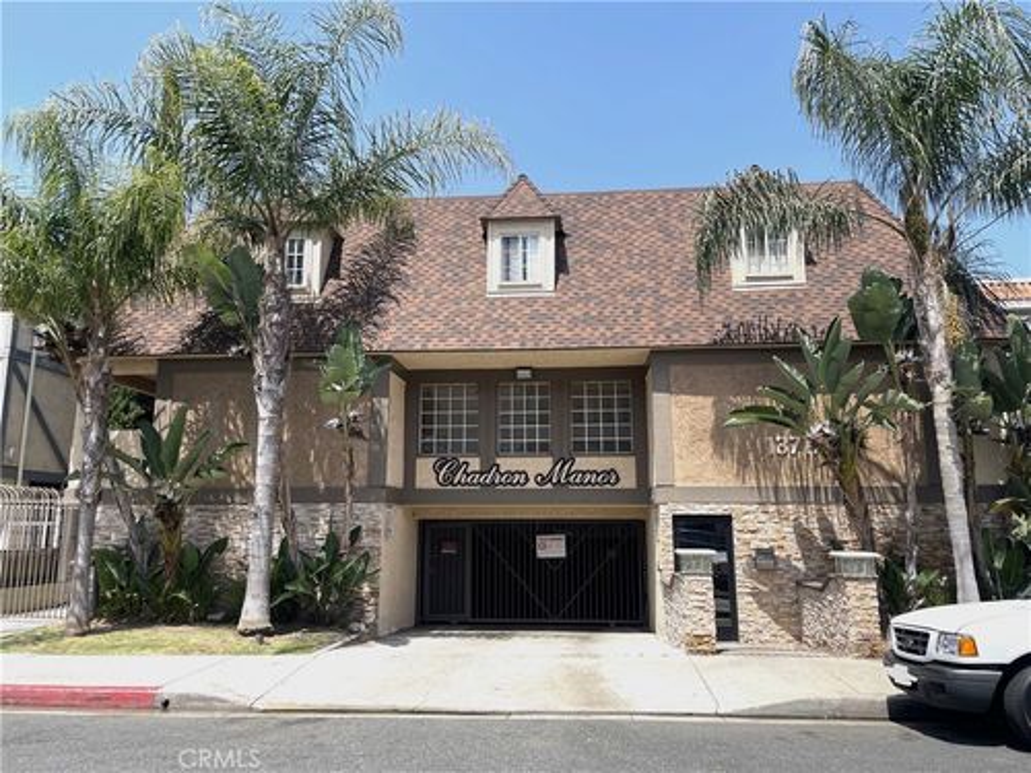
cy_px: 386
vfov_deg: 53.1
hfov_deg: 67.3
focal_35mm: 26
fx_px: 774
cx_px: 516
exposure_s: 1/2174
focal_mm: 4.2
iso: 32
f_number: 1.6
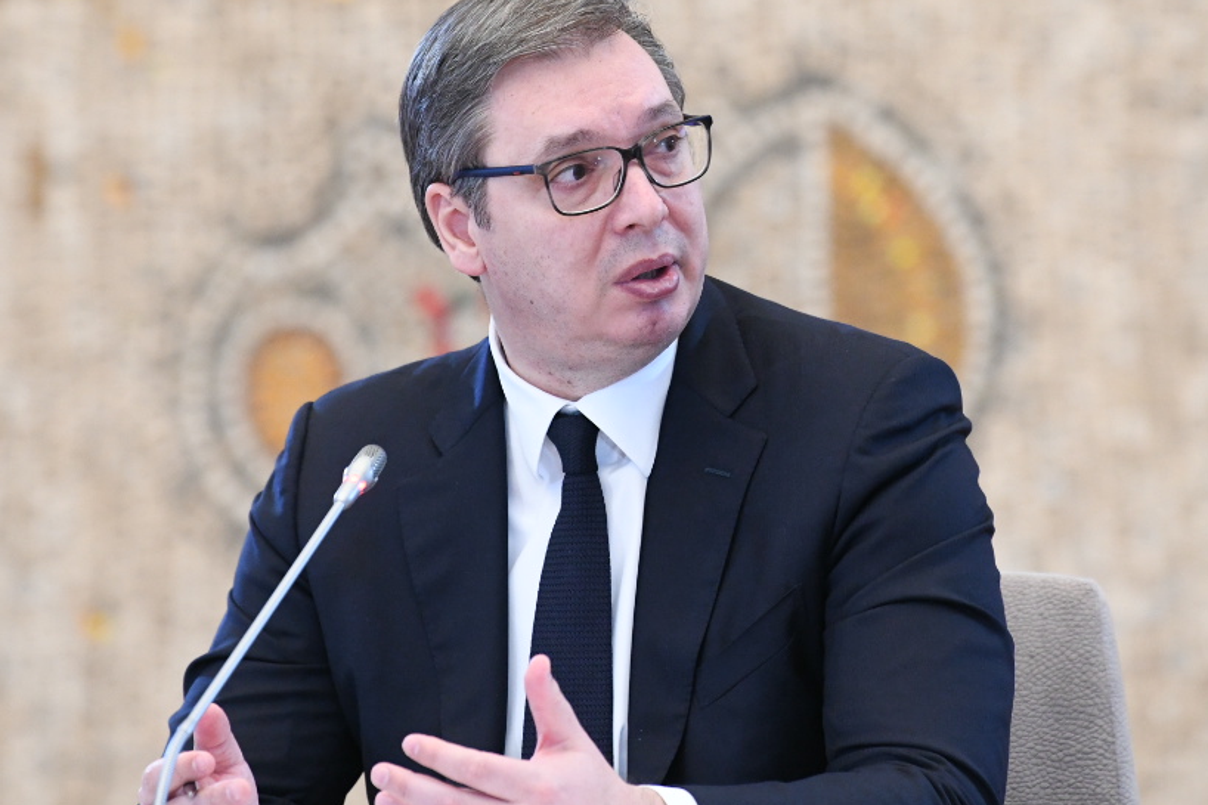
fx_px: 13284
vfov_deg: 3.5
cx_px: 665
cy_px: 120
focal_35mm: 396
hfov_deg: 5.2
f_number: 3.5
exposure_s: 1/160
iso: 3200
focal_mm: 200
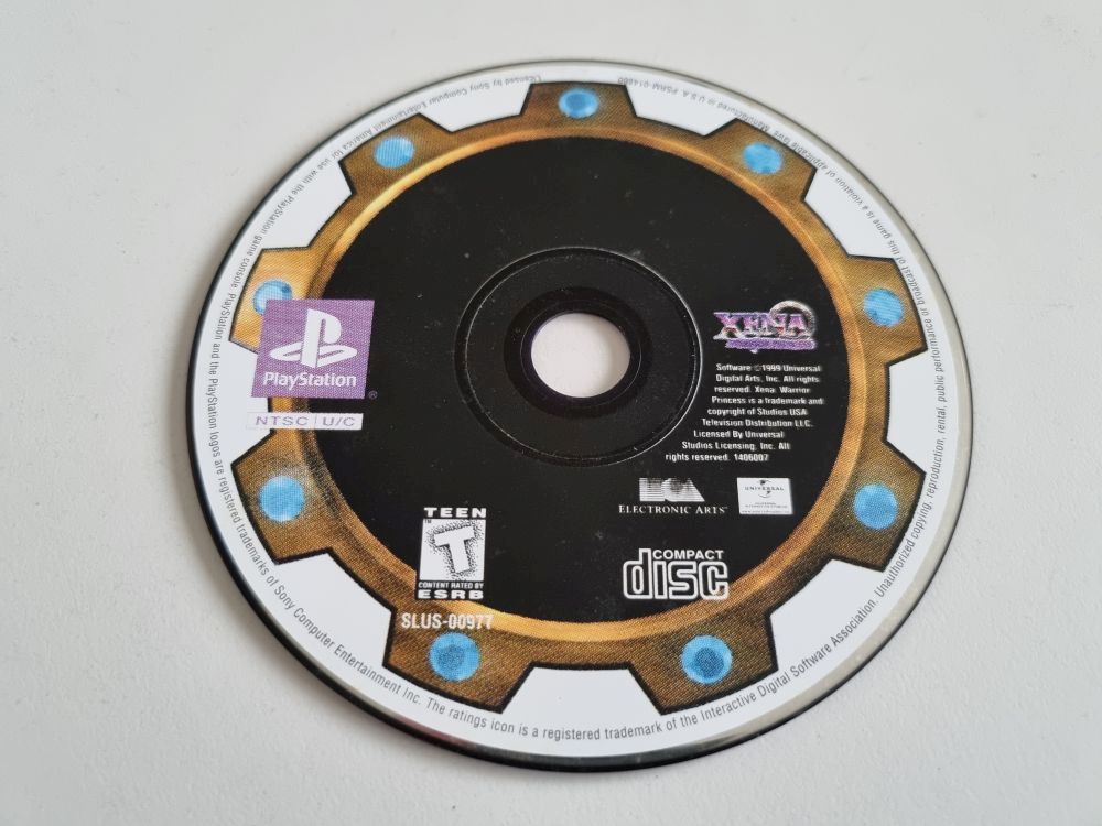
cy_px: 413
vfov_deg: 53.1
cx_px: 551
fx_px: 828
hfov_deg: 67.3
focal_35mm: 26
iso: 500
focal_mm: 5.4
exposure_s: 1/50
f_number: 1.8
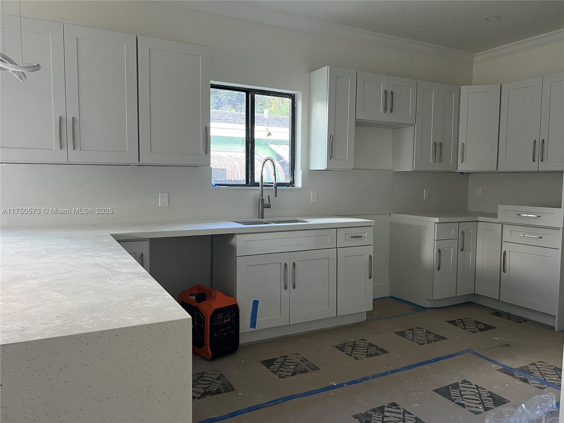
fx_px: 424
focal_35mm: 26
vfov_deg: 53.1
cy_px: 212
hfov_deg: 67.3
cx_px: 282
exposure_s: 1/60
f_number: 1.5
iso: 250
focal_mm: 5.7
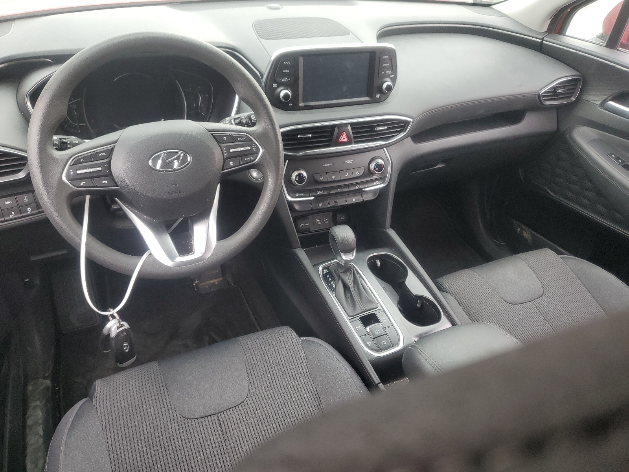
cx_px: 314
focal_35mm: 26
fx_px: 472
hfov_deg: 67.3
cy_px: 236
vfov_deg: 53.1
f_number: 1.5
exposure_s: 1/120
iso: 91
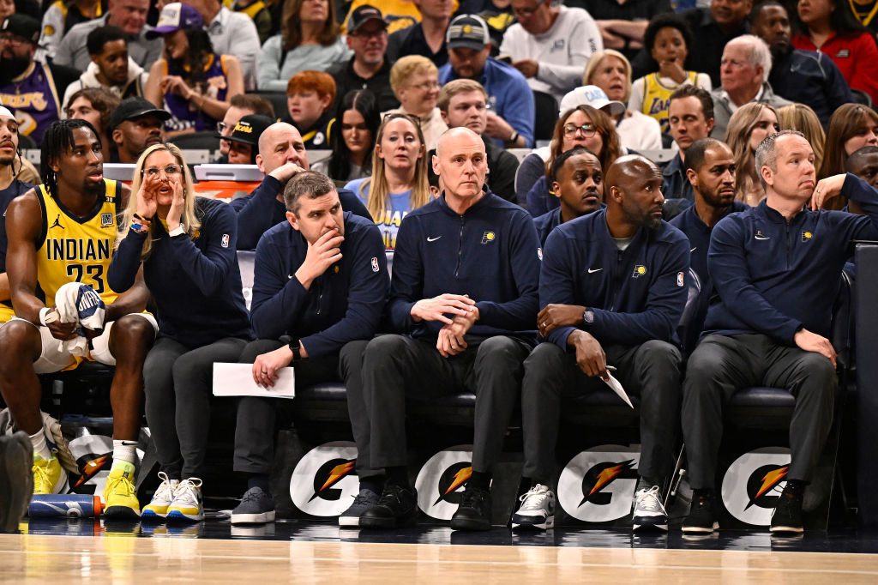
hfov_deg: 9.2
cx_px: 439
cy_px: 292
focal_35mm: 225
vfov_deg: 6.1
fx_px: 5485
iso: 4000
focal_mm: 150
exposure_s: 1/2000
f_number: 2.8
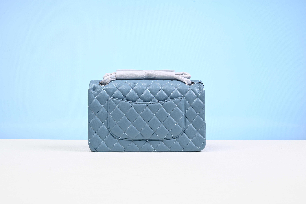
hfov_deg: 48.4
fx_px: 340
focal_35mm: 40
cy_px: 102
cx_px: 153
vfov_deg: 33.4
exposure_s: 1/2
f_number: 16
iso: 100
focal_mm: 40
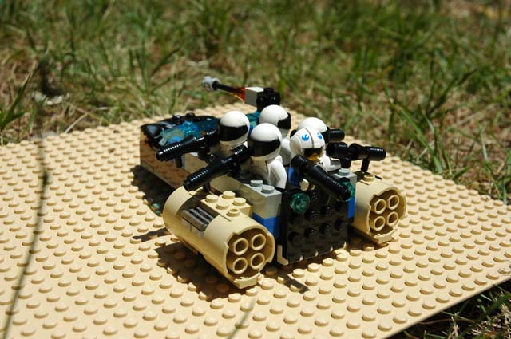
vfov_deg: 23.7
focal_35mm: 57
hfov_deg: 35.1
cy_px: 170
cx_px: 256
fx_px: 808
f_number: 8
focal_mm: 38
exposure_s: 1/800
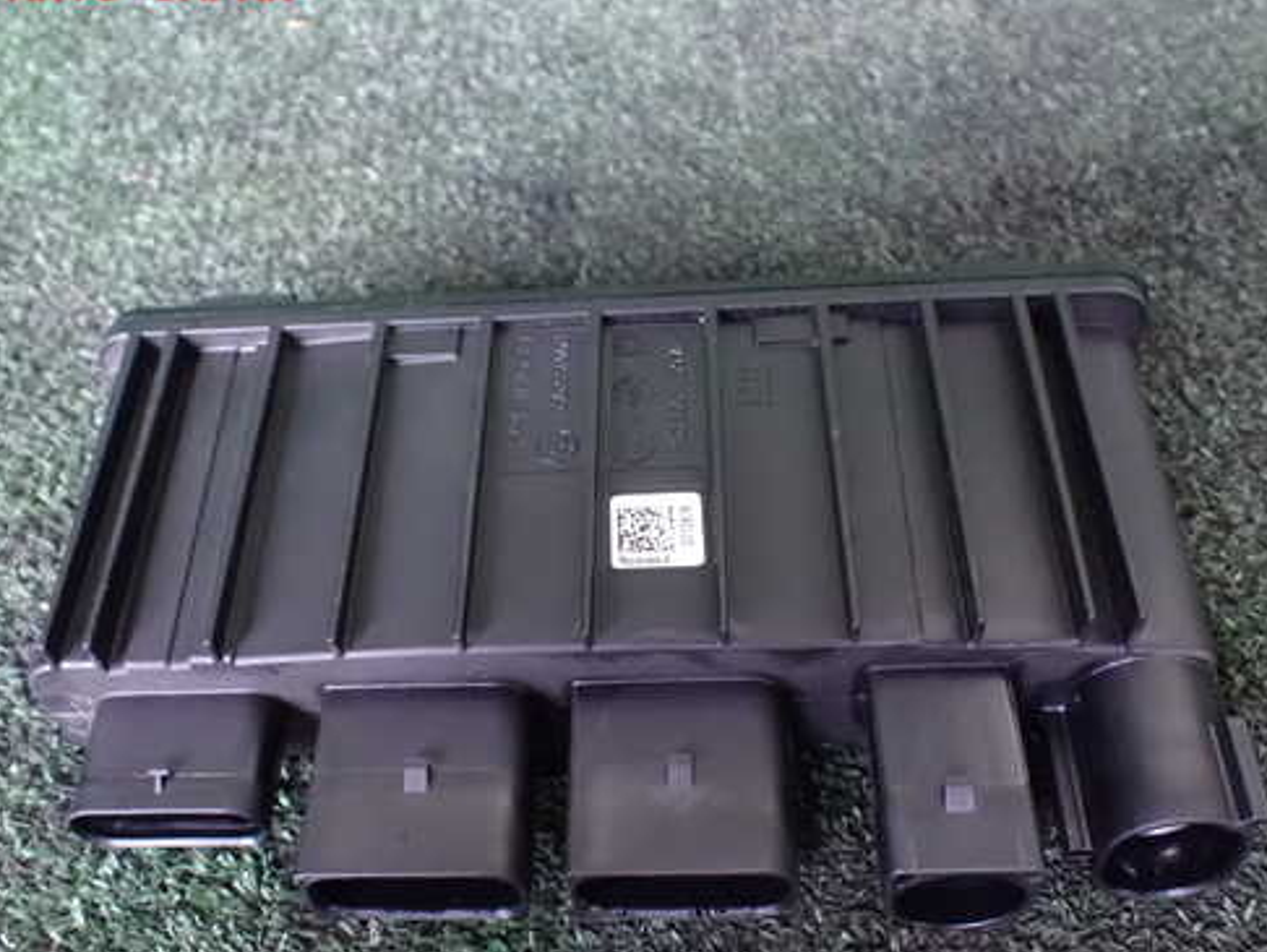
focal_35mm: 37
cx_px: 602
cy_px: 537
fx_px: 1355
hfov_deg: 50.1
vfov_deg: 38.6
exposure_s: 1/30
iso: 1600
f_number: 2.3
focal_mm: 5.4
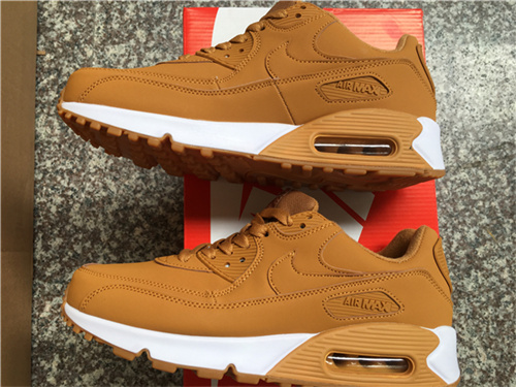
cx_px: 258
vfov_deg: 48.2
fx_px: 432
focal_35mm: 29
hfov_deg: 61.7
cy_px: 194
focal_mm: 4.15
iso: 25
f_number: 2.2
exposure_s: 1/100
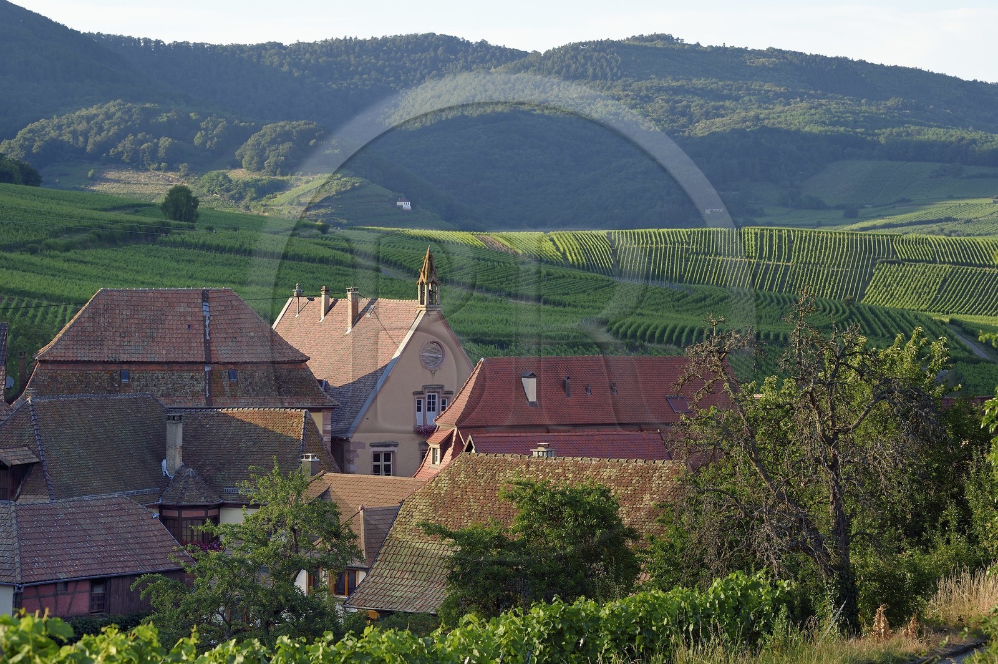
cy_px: 332
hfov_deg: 18.6
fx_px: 3047
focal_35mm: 110
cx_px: 499
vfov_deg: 12.4
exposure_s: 1/250
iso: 200
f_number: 7.1
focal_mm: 110
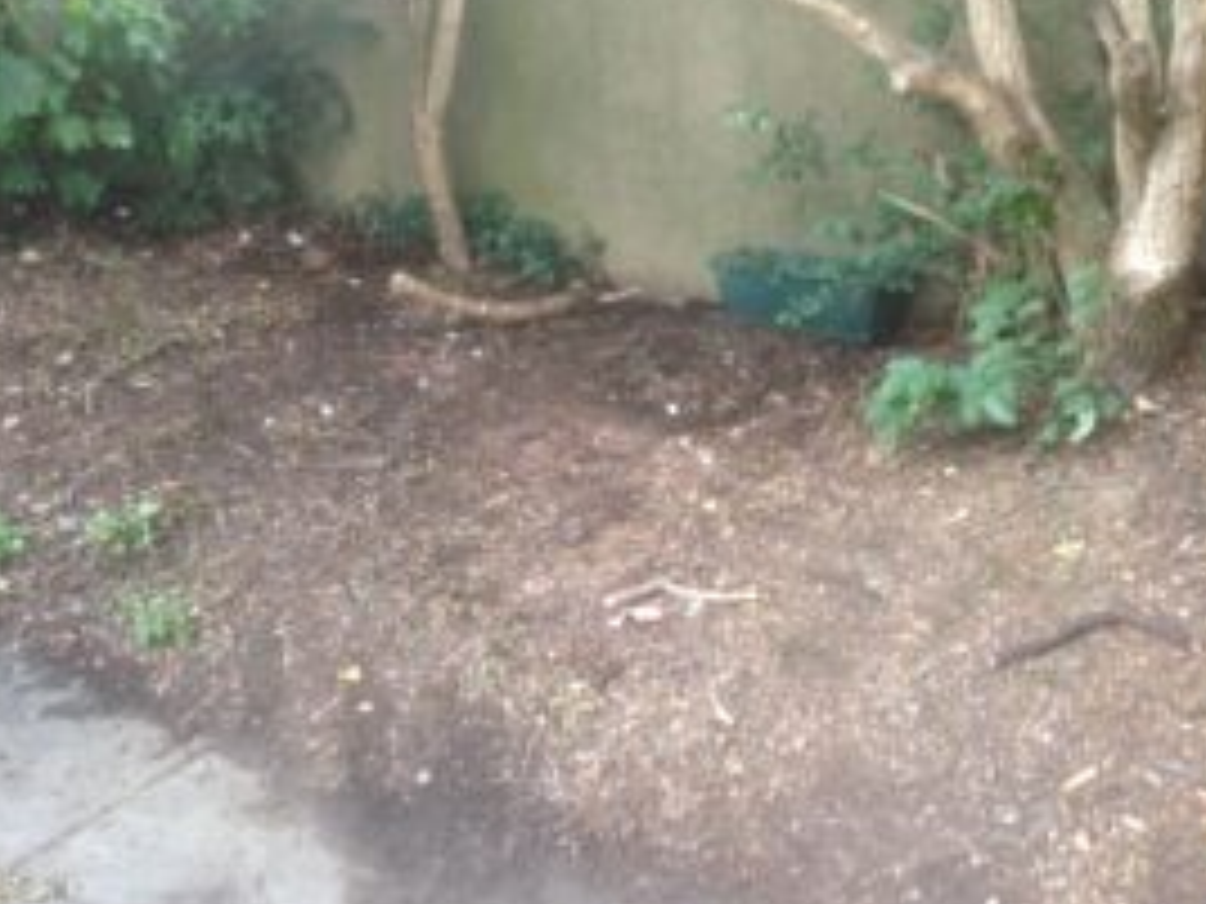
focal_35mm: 43
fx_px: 1498
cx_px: 475
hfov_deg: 43.6
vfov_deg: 33.6
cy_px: 414
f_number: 2.4
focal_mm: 4.12
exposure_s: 1/20
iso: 80
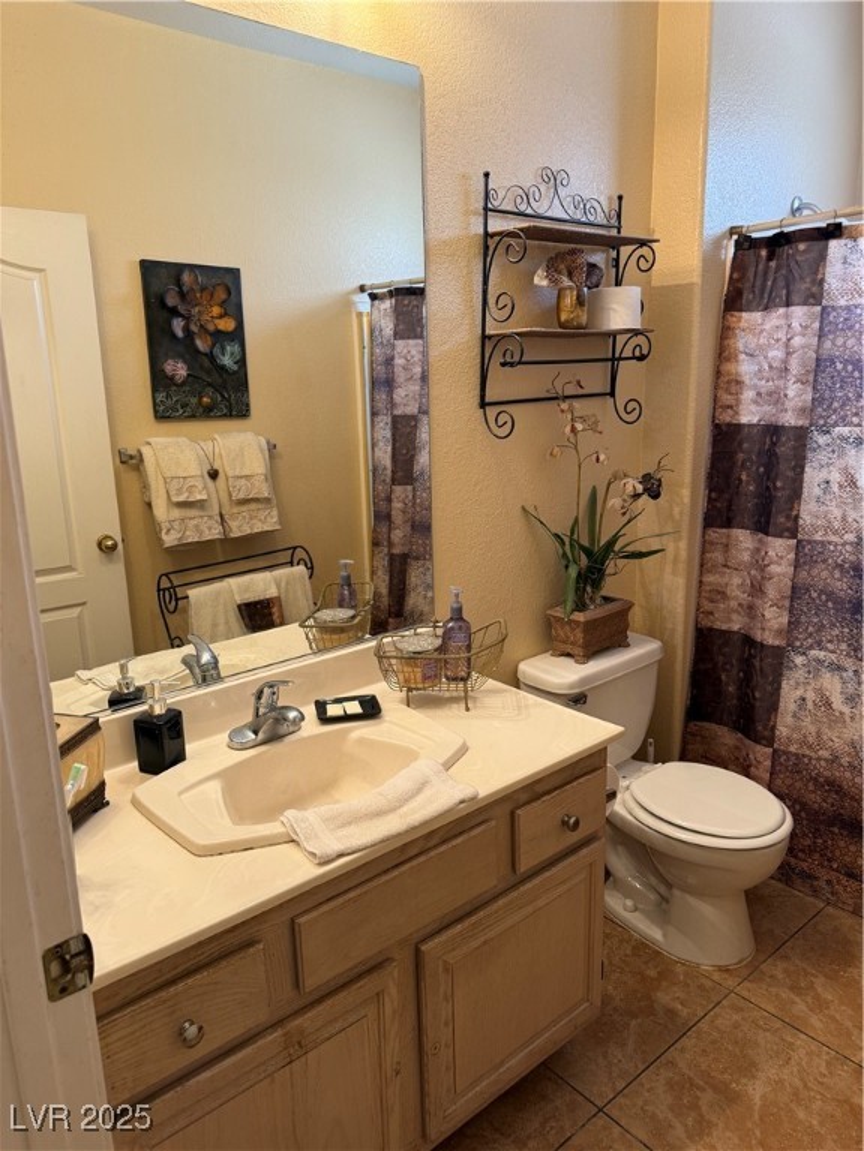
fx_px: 799
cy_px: 576
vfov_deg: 71.6
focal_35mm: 24
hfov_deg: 56.8
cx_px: 432
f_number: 1.78
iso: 125
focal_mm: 6.76
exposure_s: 1/60
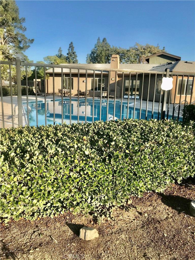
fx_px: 210
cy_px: 130
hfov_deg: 49.7
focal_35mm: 28
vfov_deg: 63.4
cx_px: 98
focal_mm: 3.99
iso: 20
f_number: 1.8
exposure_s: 1/1153
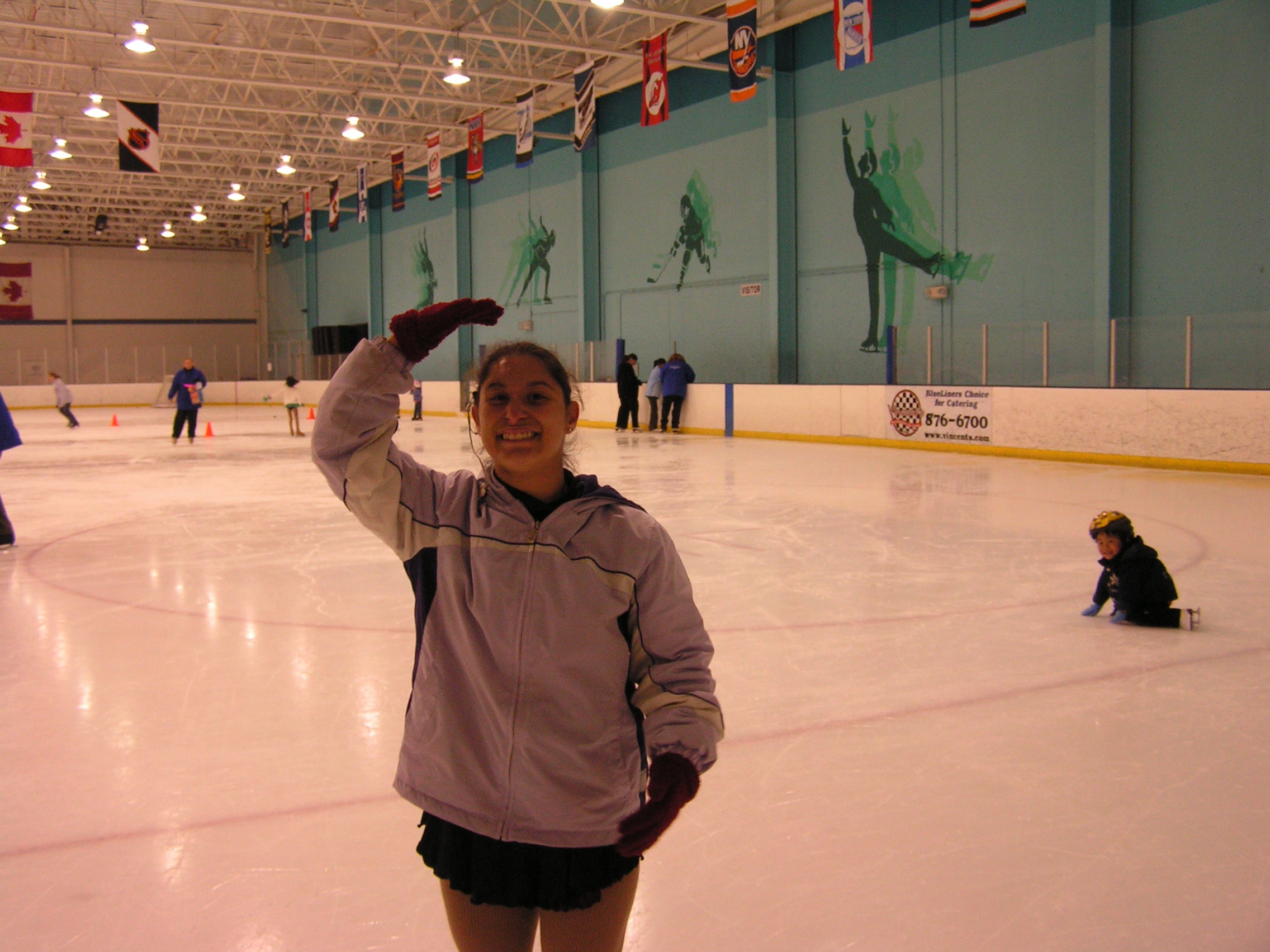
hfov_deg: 49.0
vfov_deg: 37.7
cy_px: 476
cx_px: 635
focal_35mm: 38
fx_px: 1394
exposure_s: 1/50
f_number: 2.8
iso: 100
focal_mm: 6.3
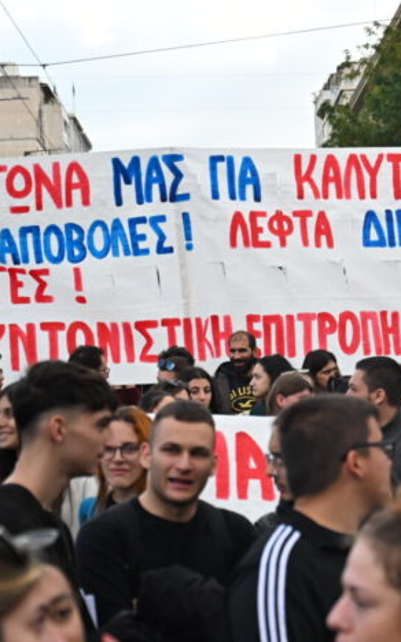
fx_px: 1835
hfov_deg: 12.2
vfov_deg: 19.8
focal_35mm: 105
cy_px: 320
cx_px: 464
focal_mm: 47
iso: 500
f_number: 4
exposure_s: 1/2500
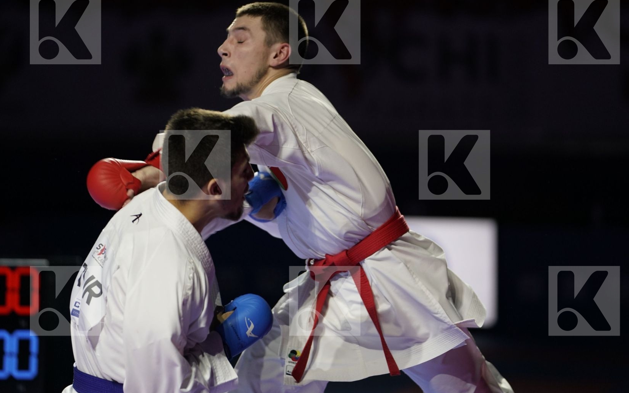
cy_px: 165
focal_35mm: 202
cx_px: 325
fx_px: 3462
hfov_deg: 10.4
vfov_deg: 6.5
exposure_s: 1/1000
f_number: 2.8
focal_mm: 181
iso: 1600
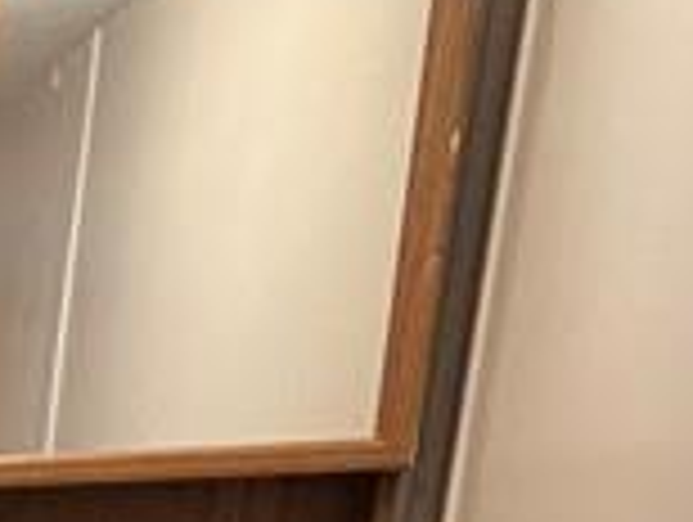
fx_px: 1865
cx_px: -1022
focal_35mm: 93
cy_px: 1017
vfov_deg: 13.7
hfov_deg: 13.9
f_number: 2.2
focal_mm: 2.22
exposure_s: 1/120
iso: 320
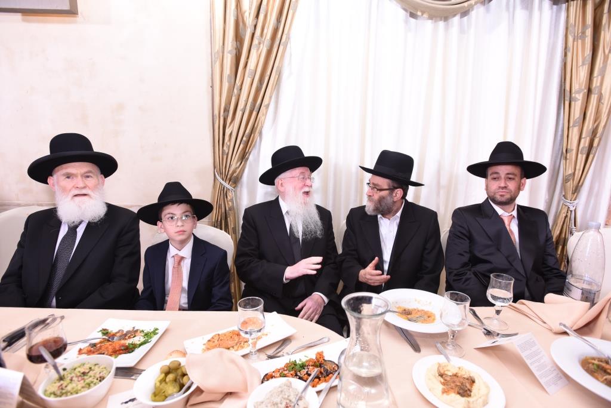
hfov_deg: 86.9
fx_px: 322
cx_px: 306
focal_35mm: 19
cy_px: 204
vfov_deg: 64.6
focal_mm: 19
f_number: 4.5
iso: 400
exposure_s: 1/125
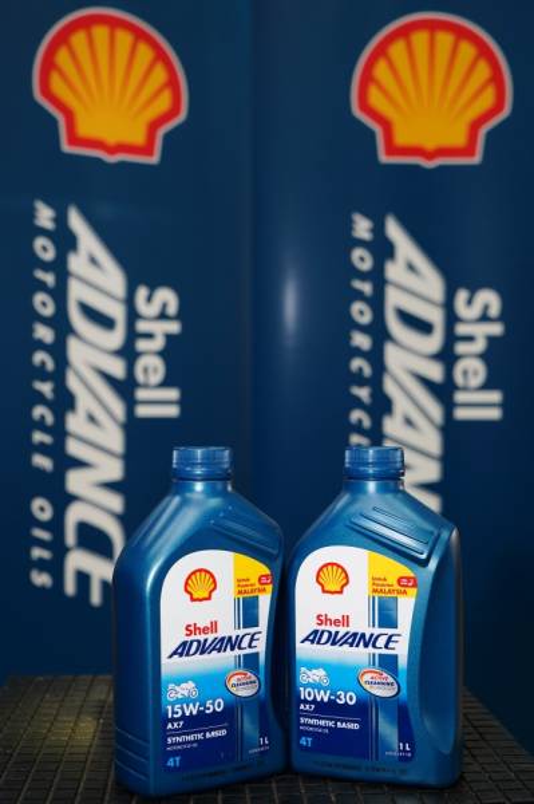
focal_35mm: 46
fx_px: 1025
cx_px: 267
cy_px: 402
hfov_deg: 29.2
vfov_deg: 42.8
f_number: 6.3
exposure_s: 1/60
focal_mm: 46
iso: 800
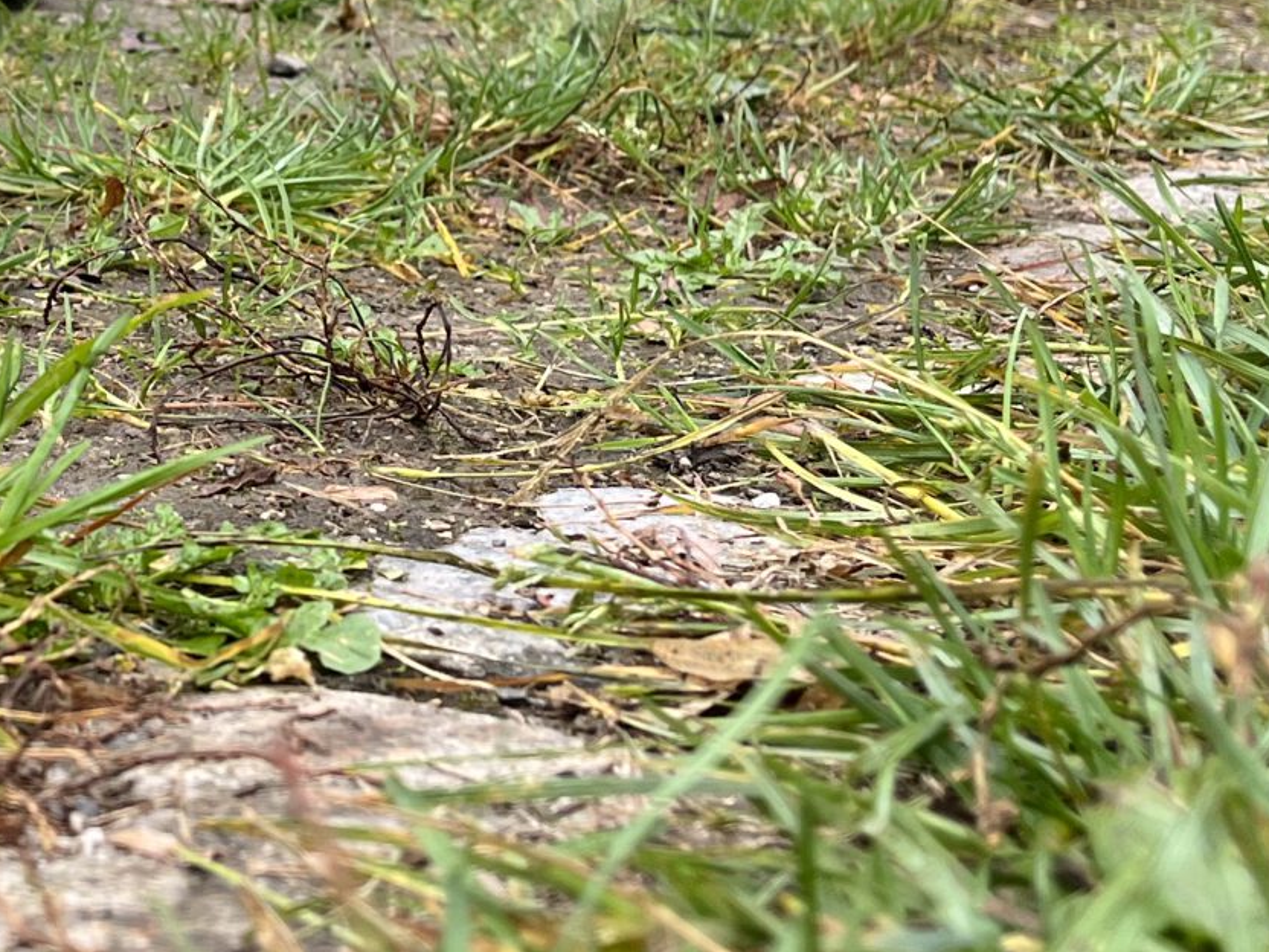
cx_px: 93
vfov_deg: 17.9
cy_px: -46
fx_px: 2933
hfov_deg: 23.7
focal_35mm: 80
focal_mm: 5.1
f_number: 1.6
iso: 50
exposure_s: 1/371
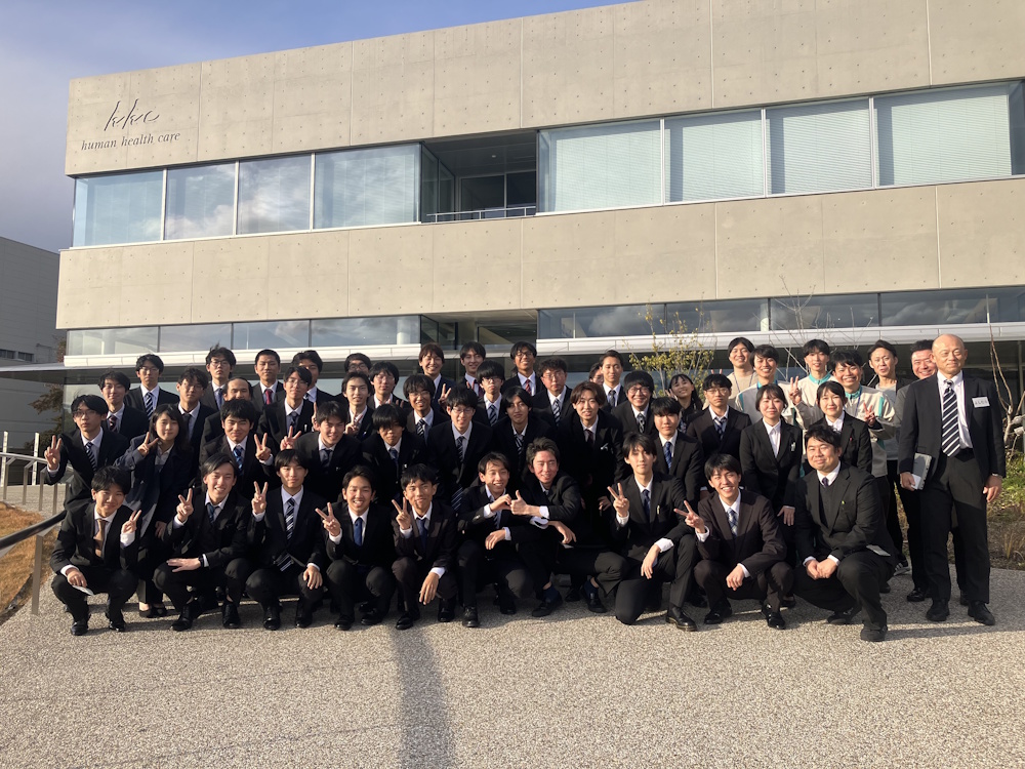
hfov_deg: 63.4
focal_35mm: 28
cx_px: 512
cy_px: 384
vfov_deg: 49.7
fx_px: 829
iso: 32
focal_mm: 3.99
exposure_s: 1/1279
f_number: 1.8
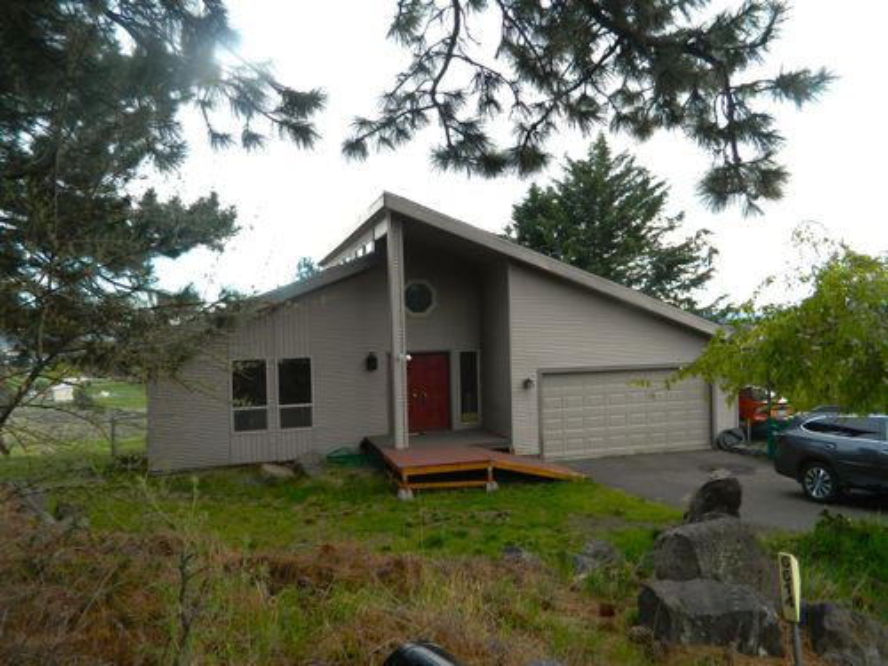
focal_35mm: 25
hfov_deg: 69.4
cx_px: 444
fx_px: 641
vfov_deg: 54.9
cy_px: 333
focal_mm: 4.5
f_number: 3.1
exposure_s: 1/100
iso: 80
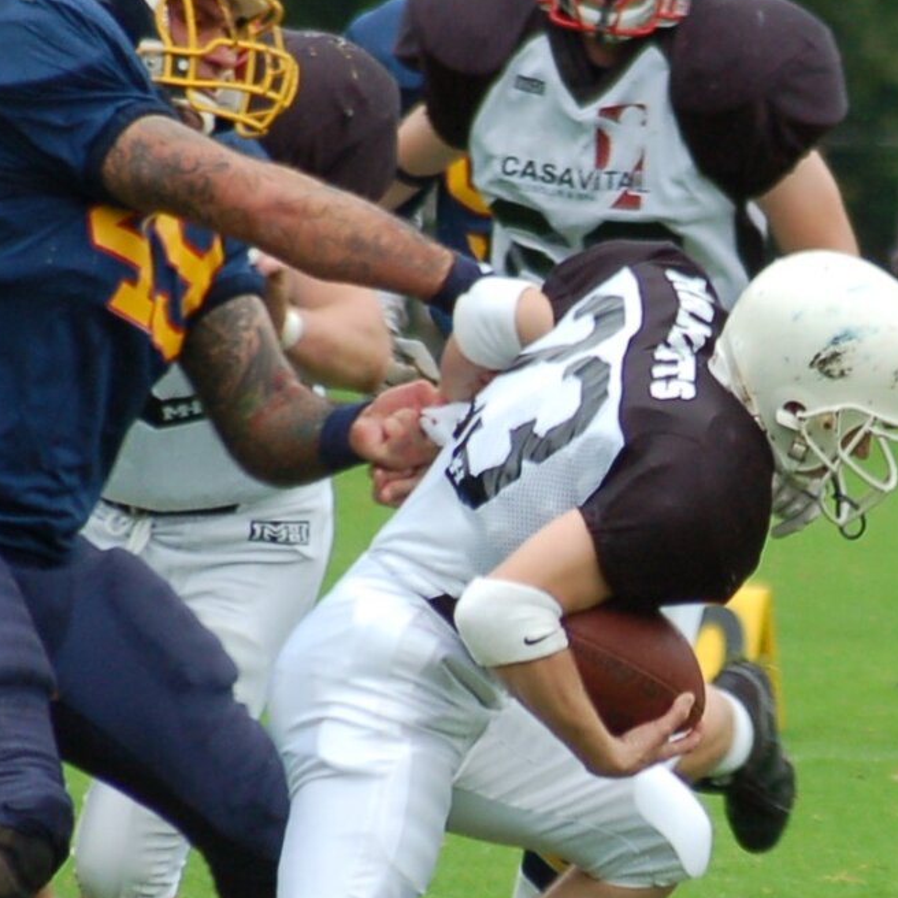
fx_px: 24431
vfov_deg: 2.1
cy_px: 542
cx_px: 929
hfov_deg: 2.1
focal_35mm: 832
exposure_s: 1/500
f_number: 5
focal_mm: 195
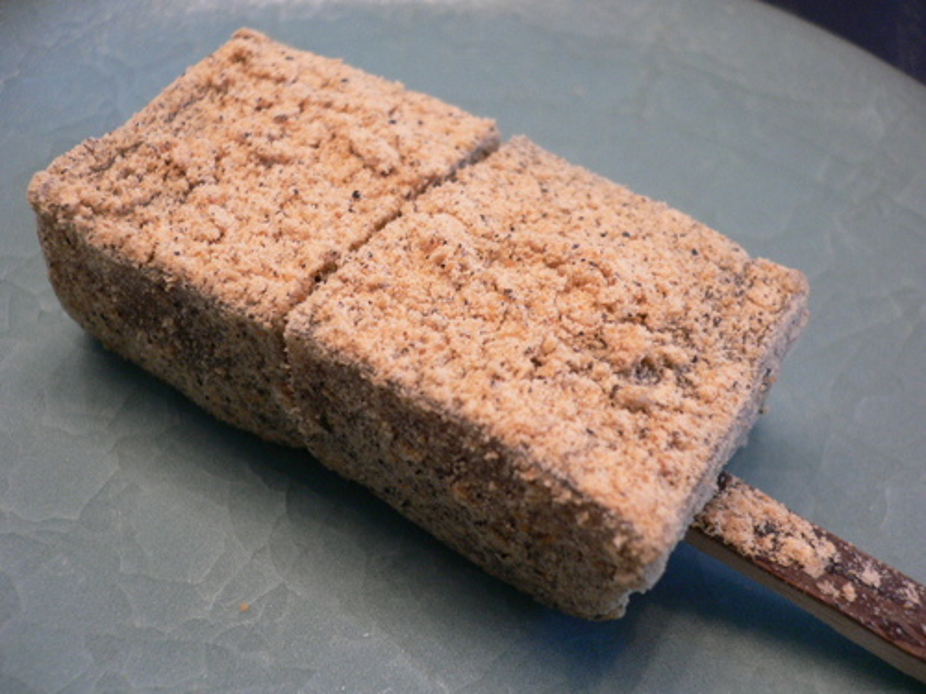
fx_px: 936
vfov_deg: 40.7
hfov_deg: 52.6
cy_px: 347
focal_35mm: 35
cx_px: 463
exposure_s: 1/8
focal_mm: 5.8
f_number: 2.8
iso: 100
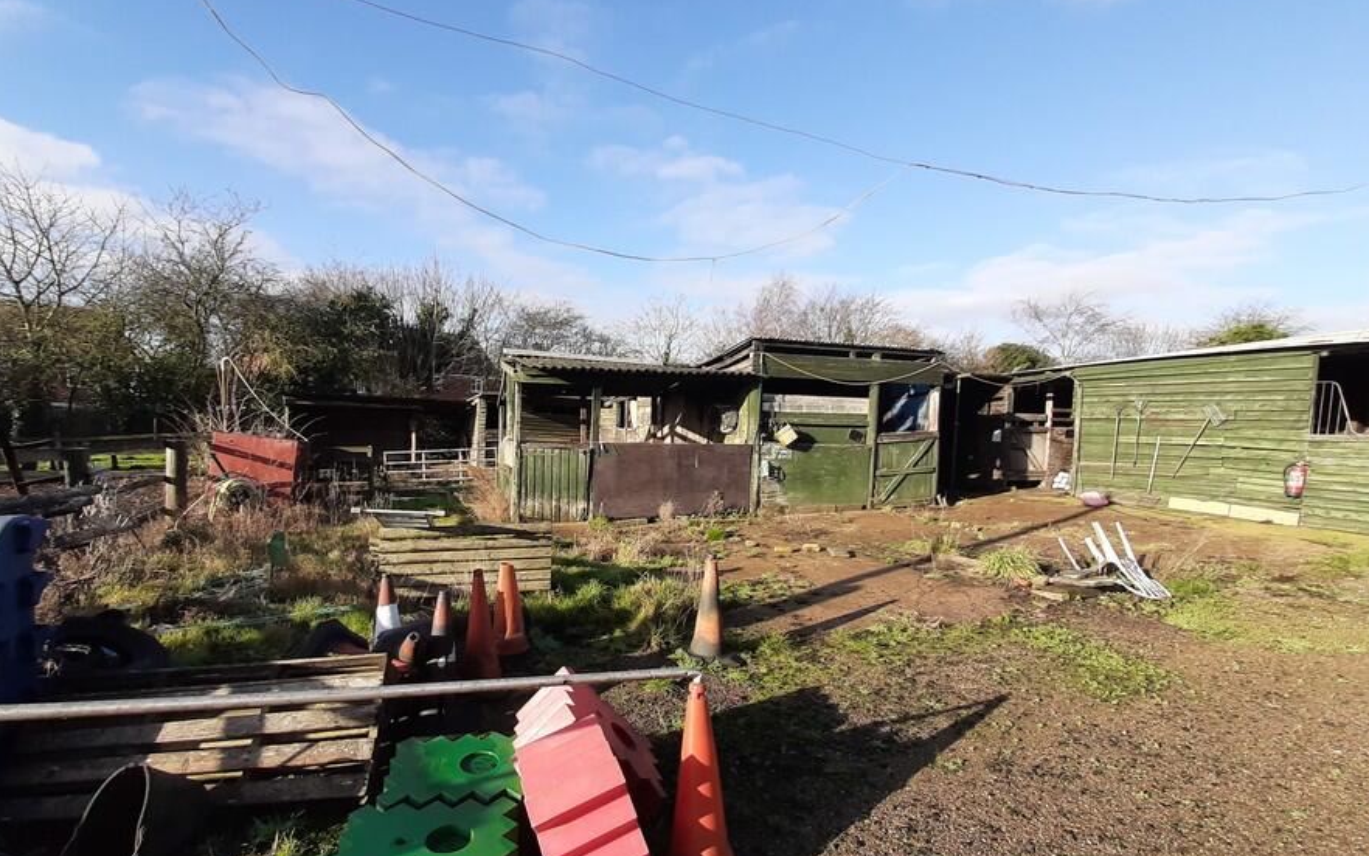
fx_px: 597
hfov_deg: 97.7
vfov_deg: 71.2
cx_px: 638
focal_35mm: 16
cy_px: 455
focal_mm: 1.42
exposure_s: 1/545
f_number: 2.2
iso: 40
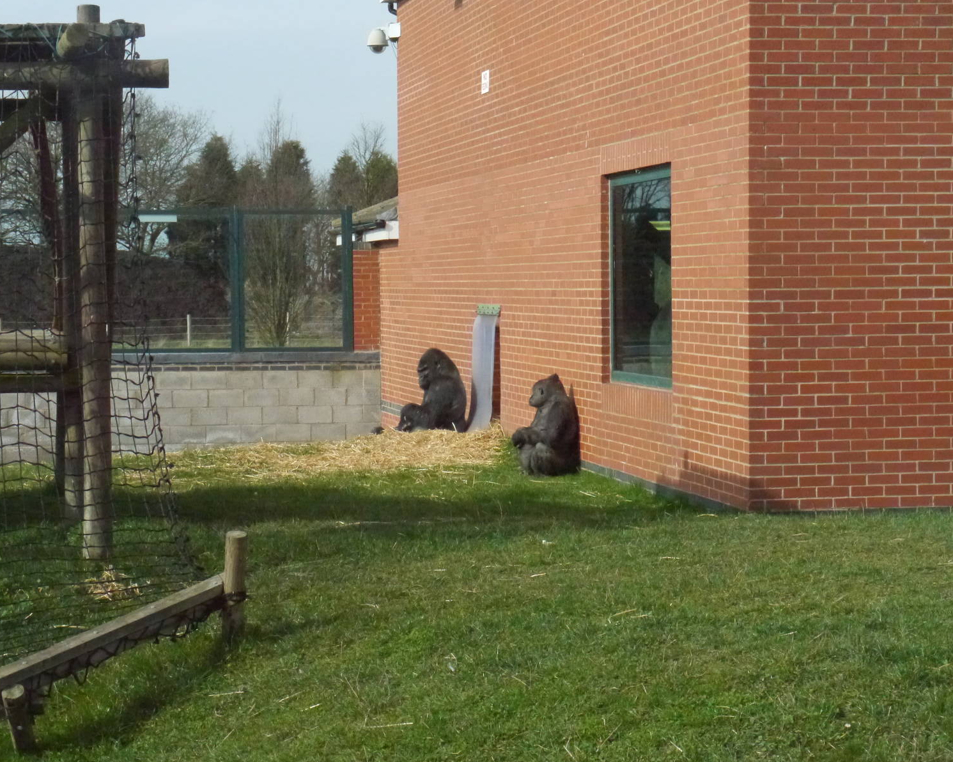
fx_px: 2481
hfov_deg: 21.7
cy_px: 383
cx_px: 462
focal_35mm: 88
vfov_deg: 17.5
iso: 6400
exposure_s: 1/2500
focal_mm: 42
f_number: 14
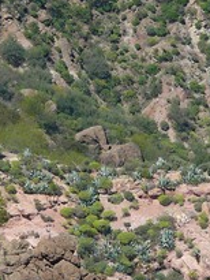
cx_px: 195
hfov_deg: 1.7
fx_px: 6981
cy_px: 373
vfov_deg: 2.3
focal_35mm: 864
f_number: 5
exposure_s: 1/200
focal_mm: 49.9
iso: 100
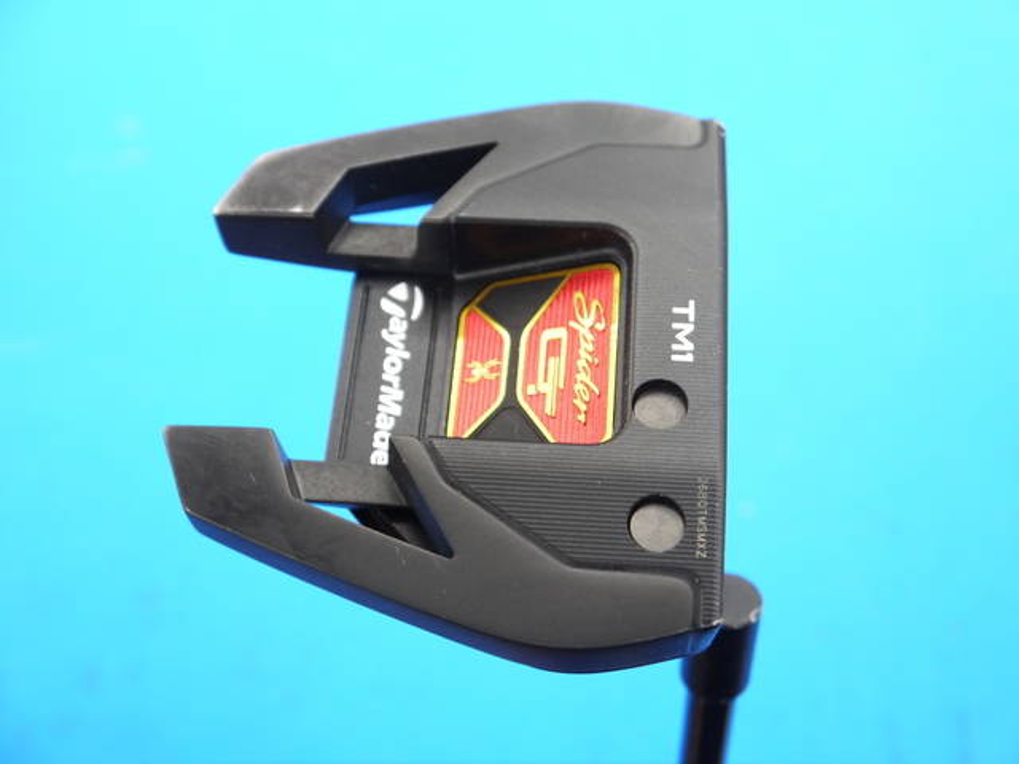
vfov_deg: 29.1
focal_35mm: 50
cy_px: 382
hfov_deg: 38.2
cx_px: 510
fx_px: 1472
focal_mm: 25
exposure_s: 1/80
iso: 800
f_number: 4.6
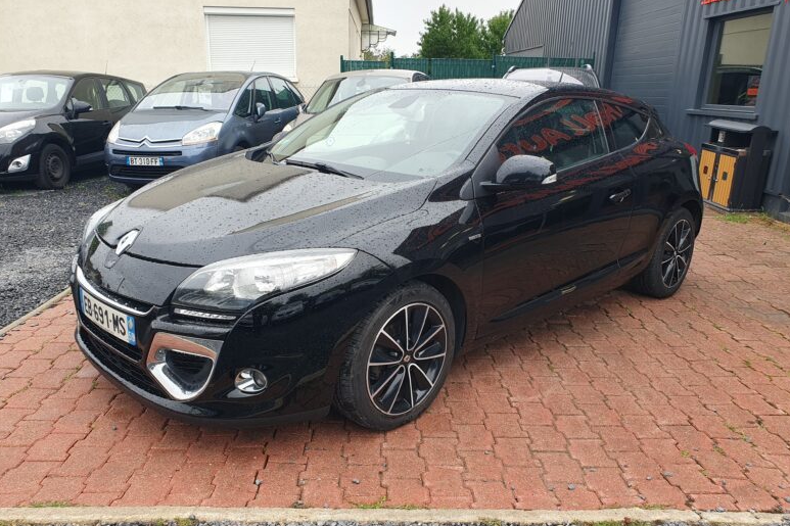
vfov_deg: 46.4
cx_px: 386
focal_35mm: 28
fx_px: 614
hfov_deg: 65.5
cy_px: 280
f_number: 2.4
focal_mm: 4.32
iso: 50
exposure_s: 1/157
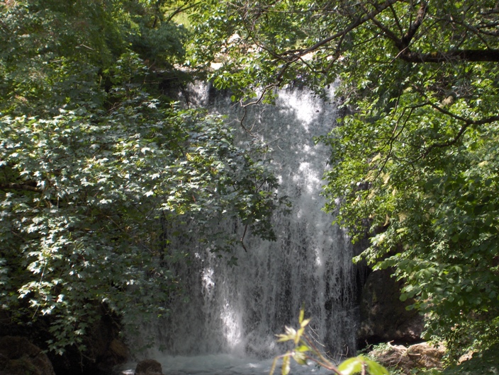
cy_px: 188
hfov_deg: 16.8
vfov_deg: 12.7
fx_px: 1689
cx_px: 250
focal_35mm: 117
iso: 174
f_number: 4.9
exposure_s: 1/157
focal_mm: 24
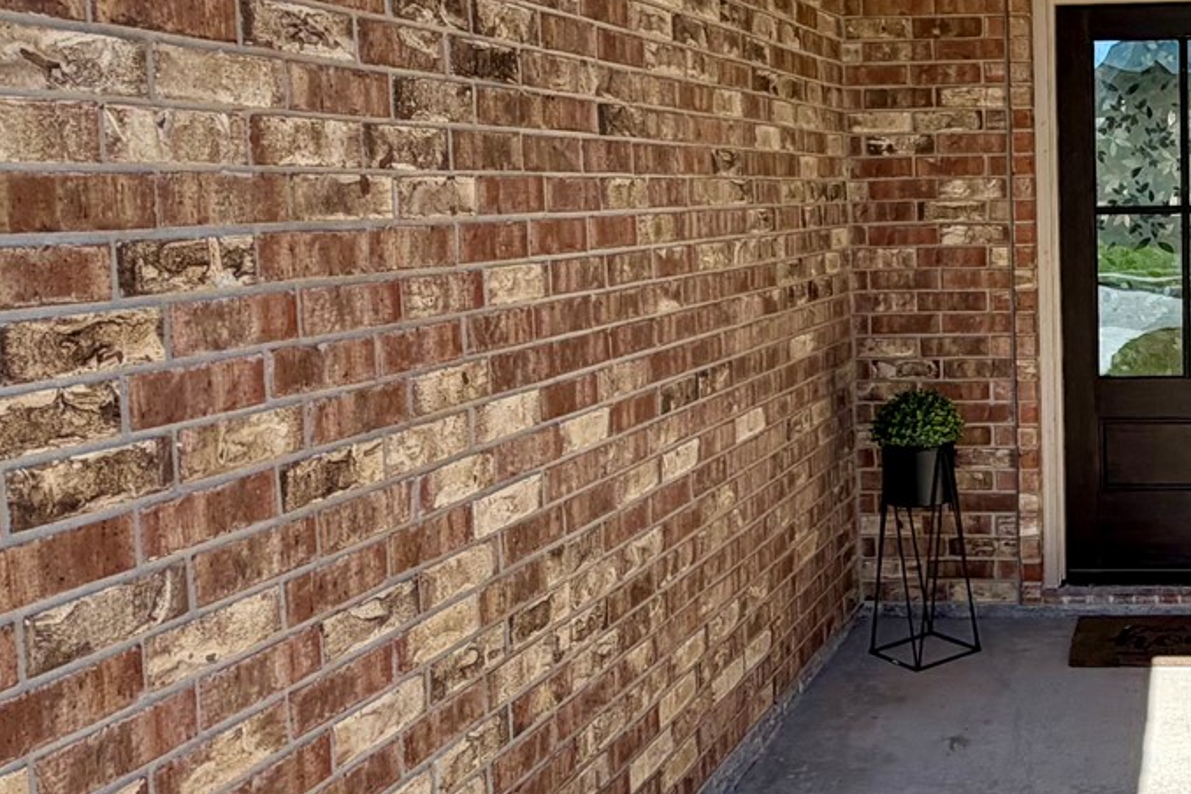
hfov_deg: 39.9
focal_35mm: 44
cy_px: 300
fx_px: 1456
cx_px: 1151
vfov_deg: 30.4
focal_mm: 2.22
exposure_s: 1/770
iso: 32
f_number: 2.2
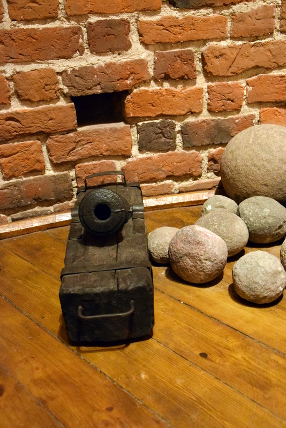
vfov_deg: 46.4
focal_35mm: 42
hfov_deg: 31.9
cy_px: 214
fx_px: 500
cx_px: 143
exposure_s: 1/13
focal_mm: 28
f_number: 4
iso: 6400
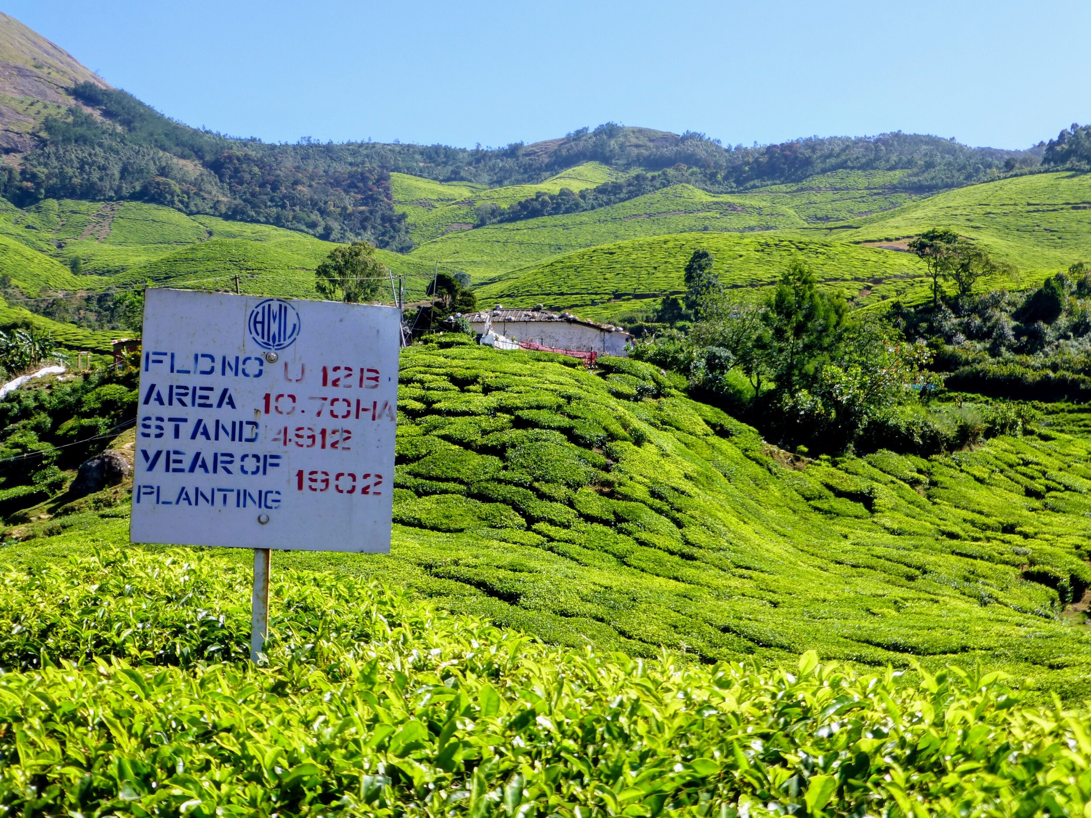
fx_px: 1544
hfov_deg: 38.9
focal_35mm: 49
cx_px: 546
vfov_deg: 29.7
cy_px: 409
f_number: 4.2
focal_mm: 8.5
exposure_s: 1/400
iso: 100
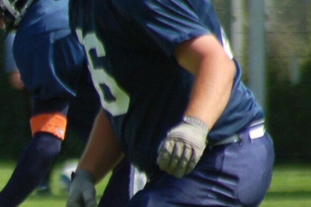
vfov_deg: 0.8
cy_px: 257
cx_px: -257
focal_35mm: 1670
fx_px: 14418
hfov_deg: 1.2
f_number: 5.6
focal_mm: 300
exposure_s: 1/1000
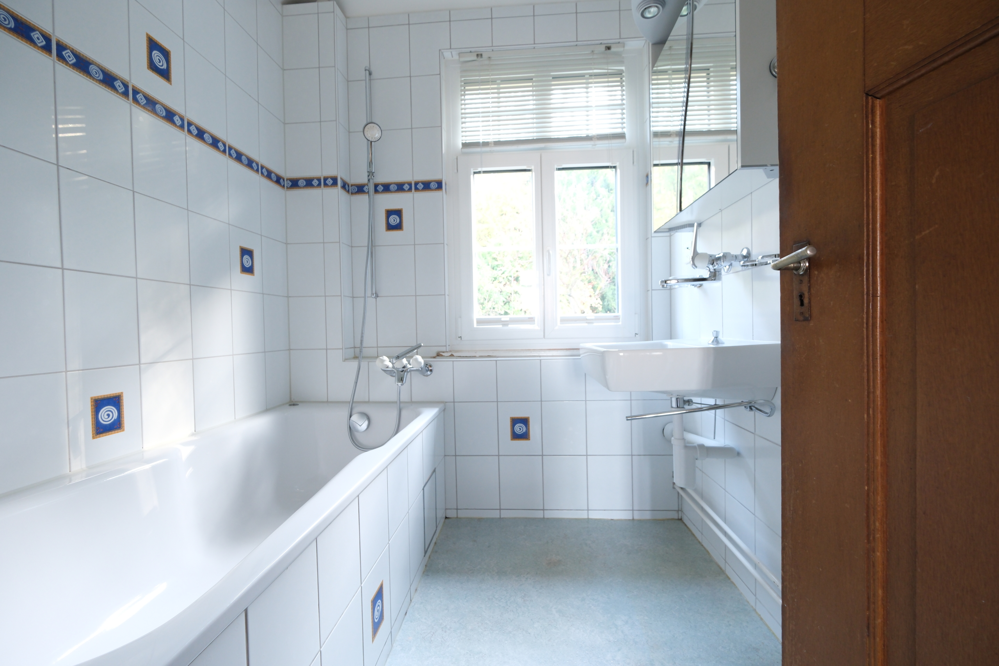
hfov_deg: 100.4
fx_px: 416
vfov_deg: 77.3
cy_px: 333
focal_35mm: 15
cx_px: 500
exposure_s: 1/15
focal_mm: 10
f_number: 4
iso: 800
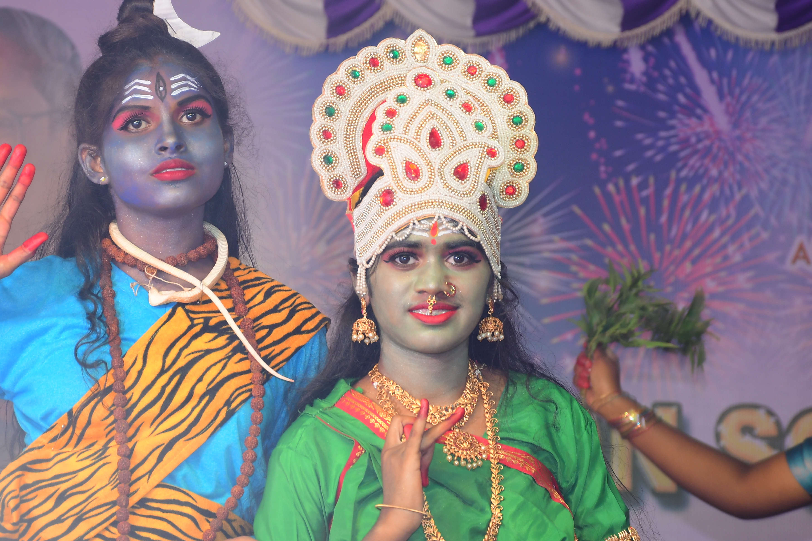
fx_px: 4849
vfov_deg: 6.4
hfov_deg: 9.6
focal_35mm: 215
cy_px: 285
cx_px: 278
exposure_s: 1/125
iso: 250
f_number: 5.6
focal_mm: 92
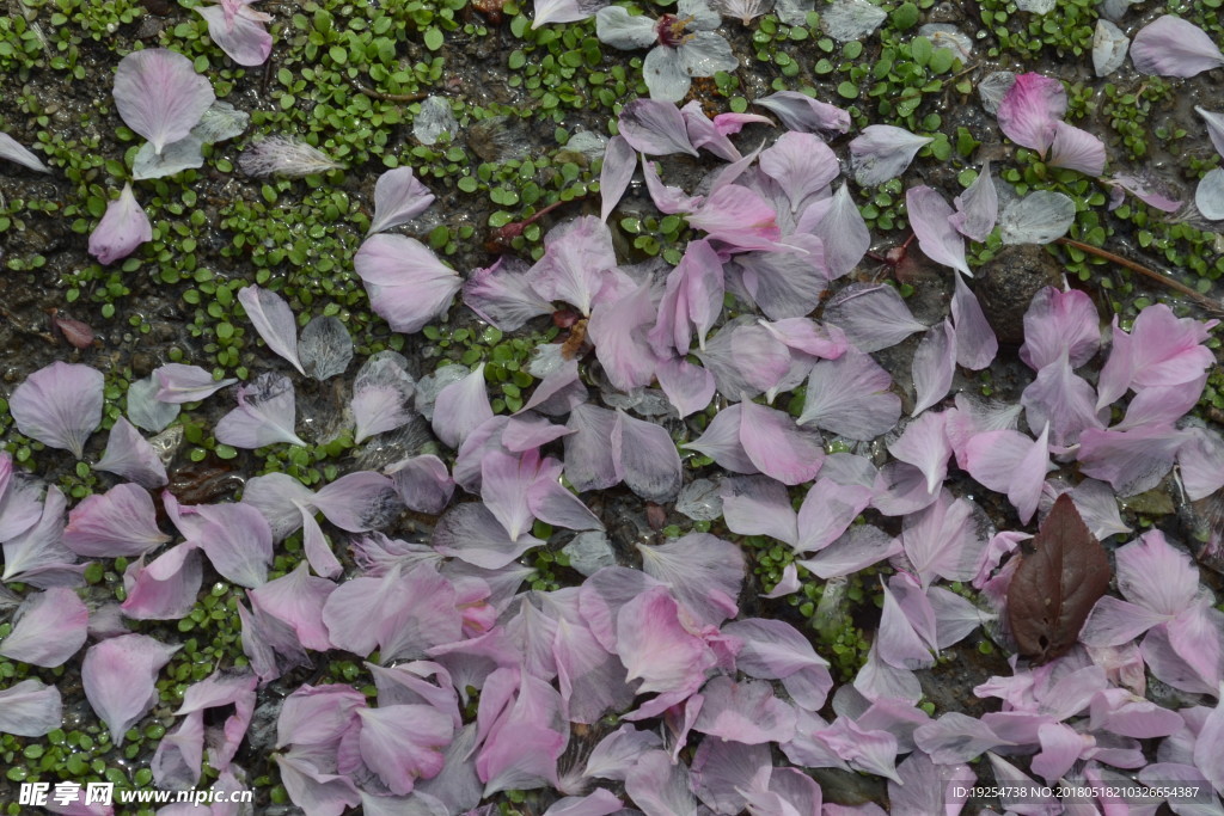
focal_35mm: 82
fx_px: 2805
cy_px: 408
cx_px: 612
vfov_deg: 16.6
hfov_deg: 24.6
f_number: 8
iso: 100
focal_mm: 55
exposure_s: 1/125
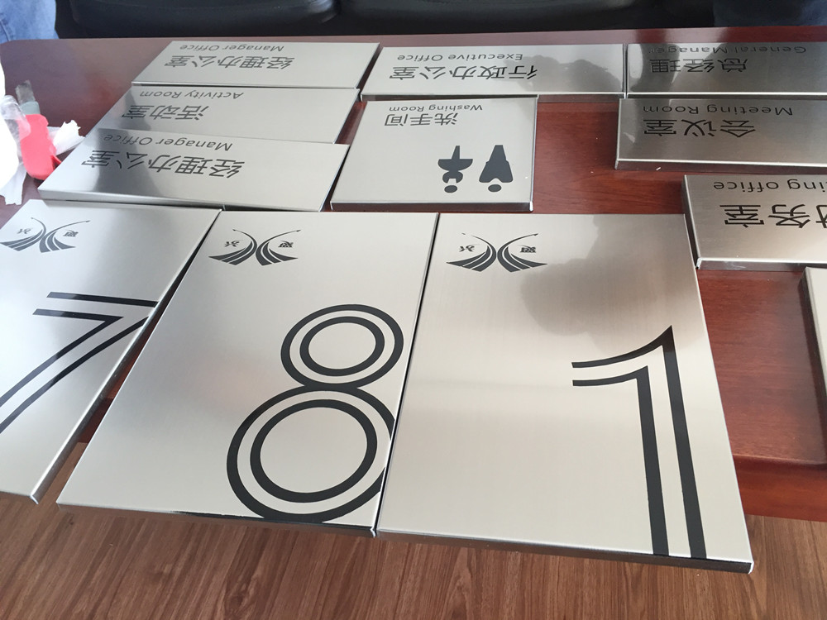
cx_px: 414
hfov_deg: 61.7
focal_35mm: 29
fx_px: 693
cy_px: 310
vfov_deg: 48.2
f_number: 2.2
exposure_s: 1/33
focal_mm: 4.15
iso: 50
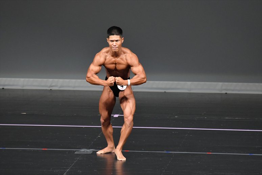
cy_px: 88
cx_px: 131
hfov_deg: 5.5
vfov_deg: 3.7
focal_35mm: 375
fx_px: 2728
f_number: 5.6
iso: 4000
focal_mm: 250
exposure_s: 1/400
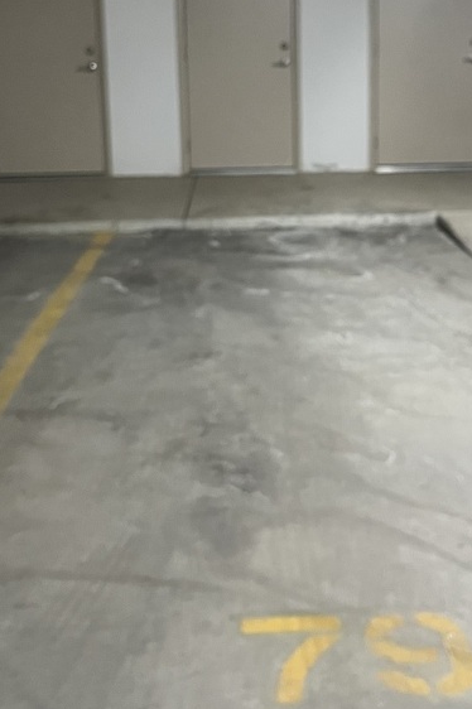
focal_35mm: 52
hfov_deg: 25.9
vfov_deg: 37.6
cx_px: 269
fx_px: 1024
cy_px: 213
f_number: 1.6
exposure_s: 1/40
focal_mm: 5.1
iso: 640
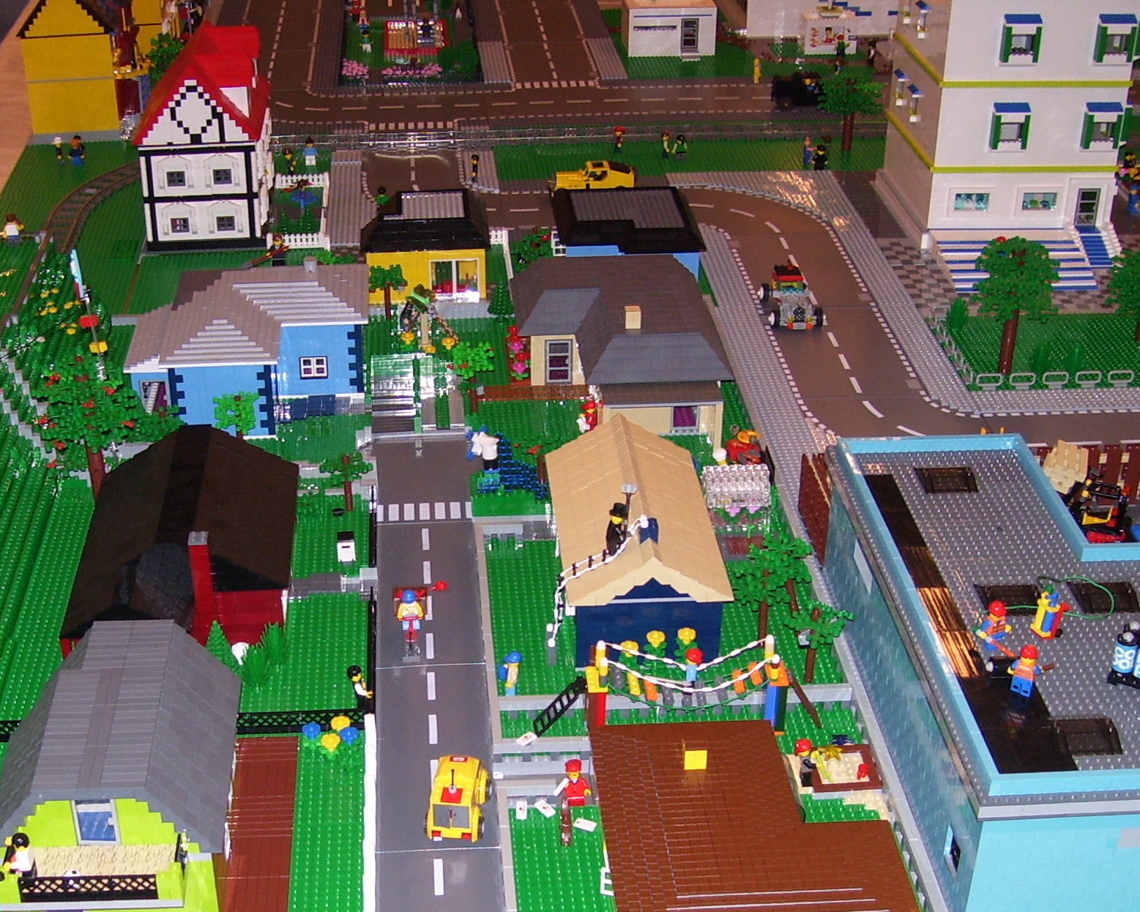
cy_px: 597
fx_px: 1755
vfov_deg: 29.0
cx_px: 384
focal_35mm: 52
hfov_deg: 35.7
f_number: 2.7
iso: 80
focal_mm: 6
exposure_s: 1/60
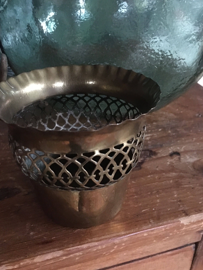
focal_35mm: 35
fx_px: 274
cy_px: 146
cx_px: 103
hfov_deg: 40.7
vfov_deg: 52.6
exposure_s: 1/17
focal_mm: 4.15
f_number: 2.2
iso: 800
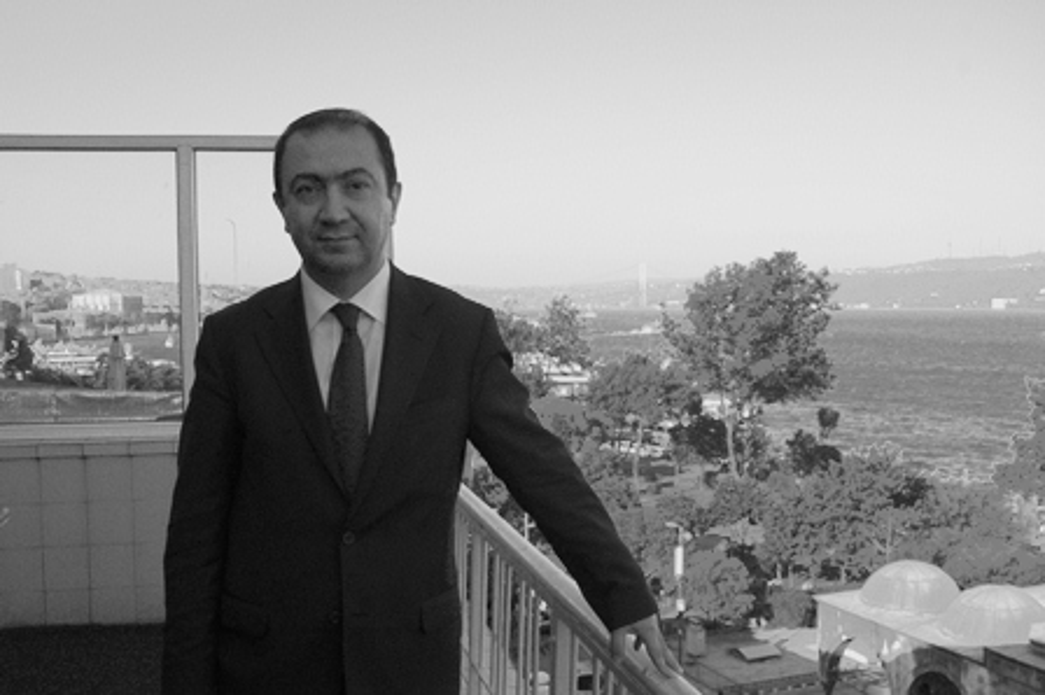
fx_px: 1131
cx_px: 522
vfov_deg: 34.2
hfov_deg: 49.6
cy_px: 348
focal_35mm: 39
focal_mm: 26
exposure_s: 1/1250
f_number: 4.5
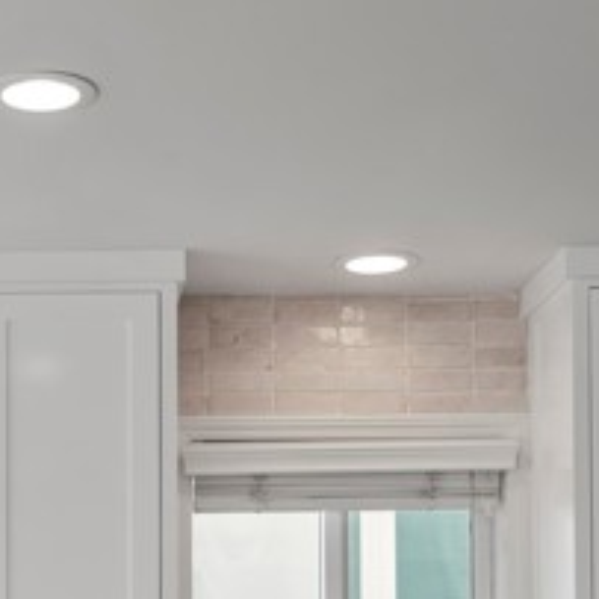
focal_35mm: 94
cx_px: -13
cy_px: 752
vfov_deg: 17.5
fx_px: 1840
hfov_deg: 18.0
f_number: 9
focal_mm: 35
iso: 800
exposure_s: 1/40
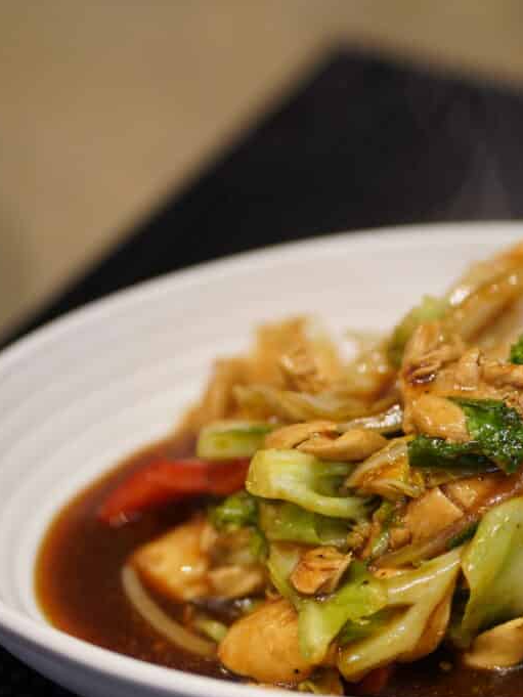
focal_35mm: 144
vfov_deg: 13.7
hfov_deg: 10.3
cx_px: 470
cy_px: 407
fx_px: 2900
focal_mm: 85
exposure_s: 1/160
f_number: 2.5
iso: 1600
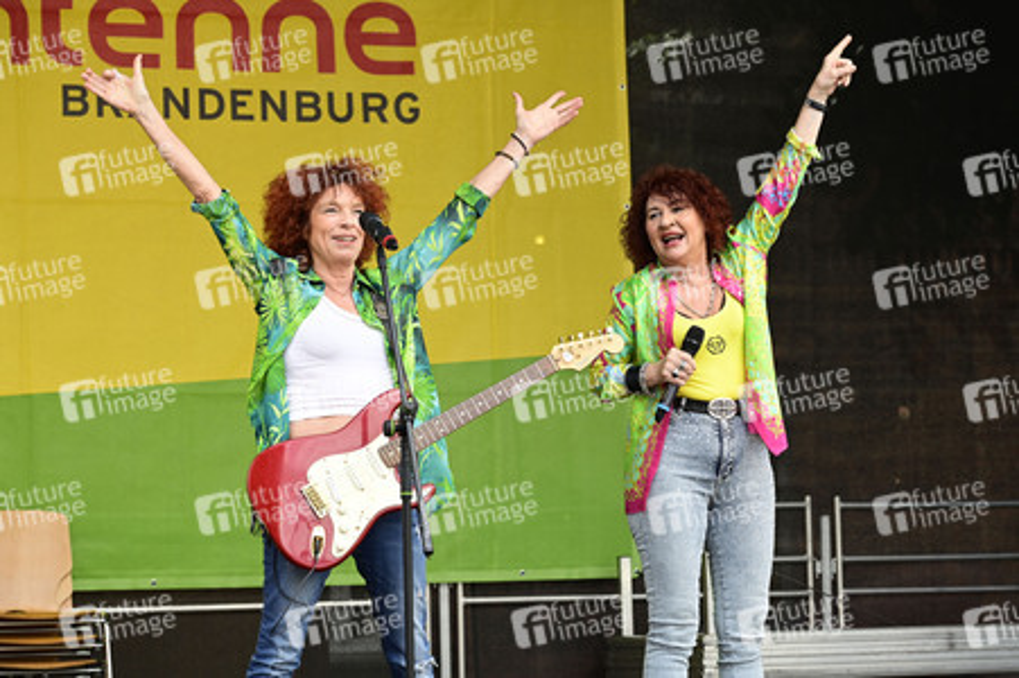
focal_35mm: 105
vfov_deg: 13.0
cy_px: 339
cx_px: 510
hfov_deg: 19.5
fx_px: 2970
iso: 250
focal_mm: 105
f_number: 5.6
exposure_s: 1/200
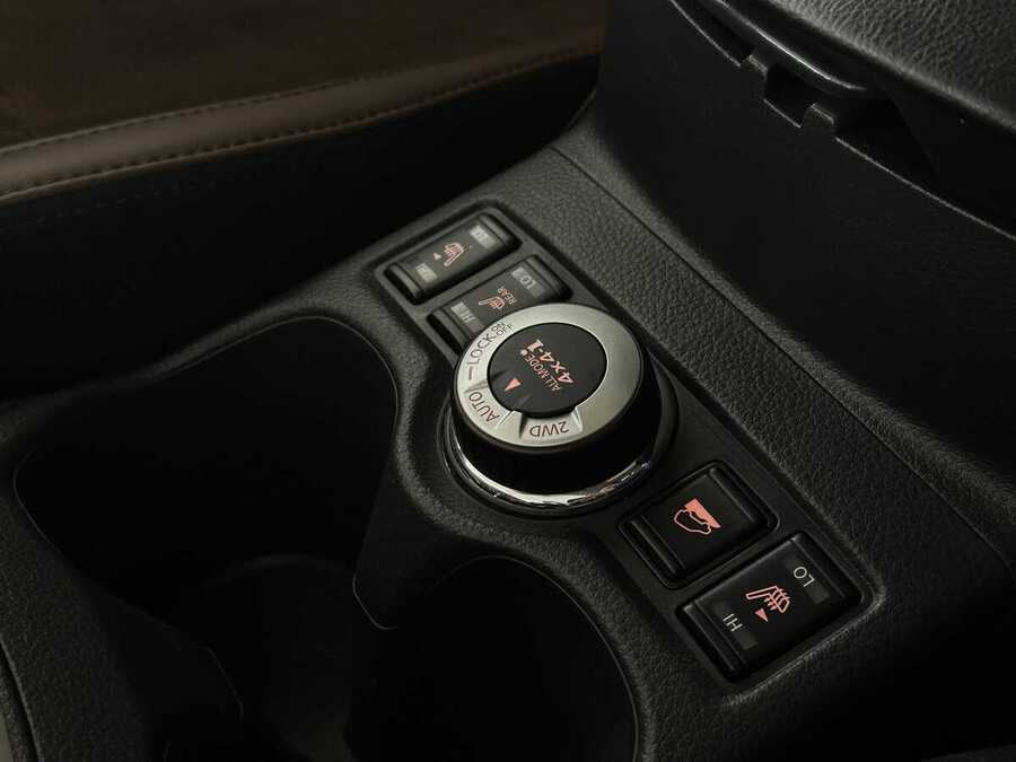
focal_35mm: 48
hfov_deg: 39.7
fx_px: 1409
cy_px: 381
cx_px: 508
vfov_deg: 30.3
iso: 200
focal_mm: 6.86
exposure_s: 1/33
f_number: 1.78
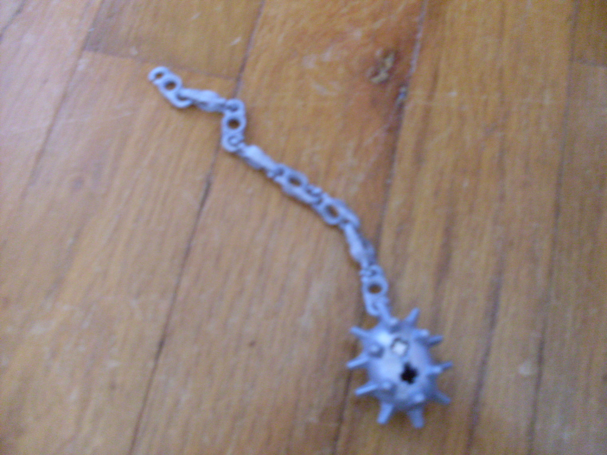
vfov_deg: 37.7
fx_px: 666
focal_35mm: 38
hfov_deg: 49.0
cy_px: 228
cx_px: 304
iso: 200
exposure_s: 1/6
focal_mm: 6.3
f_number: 2.8
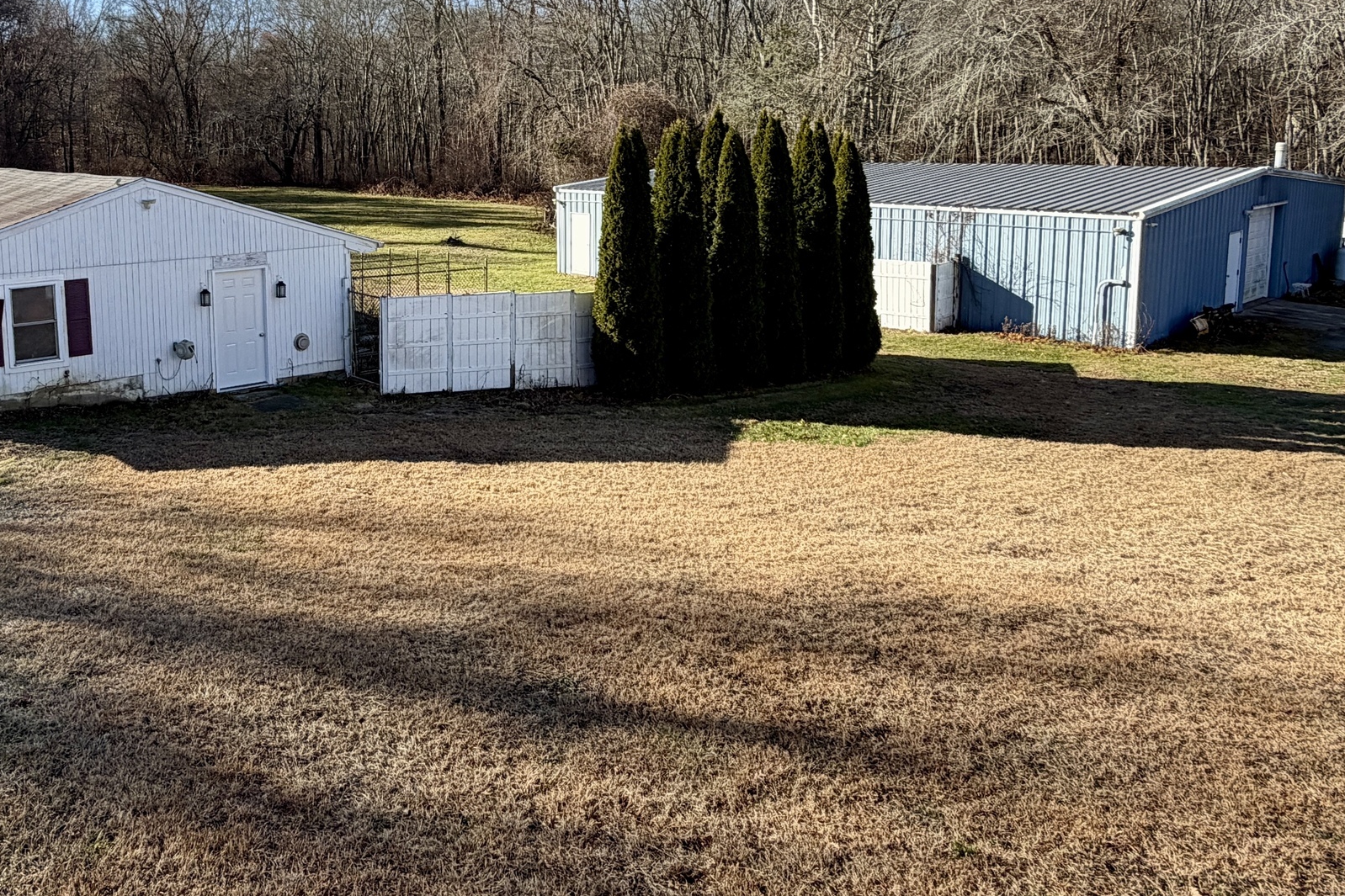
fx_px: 1046
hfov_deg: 63.7
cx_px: 444
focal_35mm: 28
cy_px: 257
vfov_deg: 45.2
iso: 40
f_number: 2.2
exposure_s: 1/770
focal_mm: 2.22
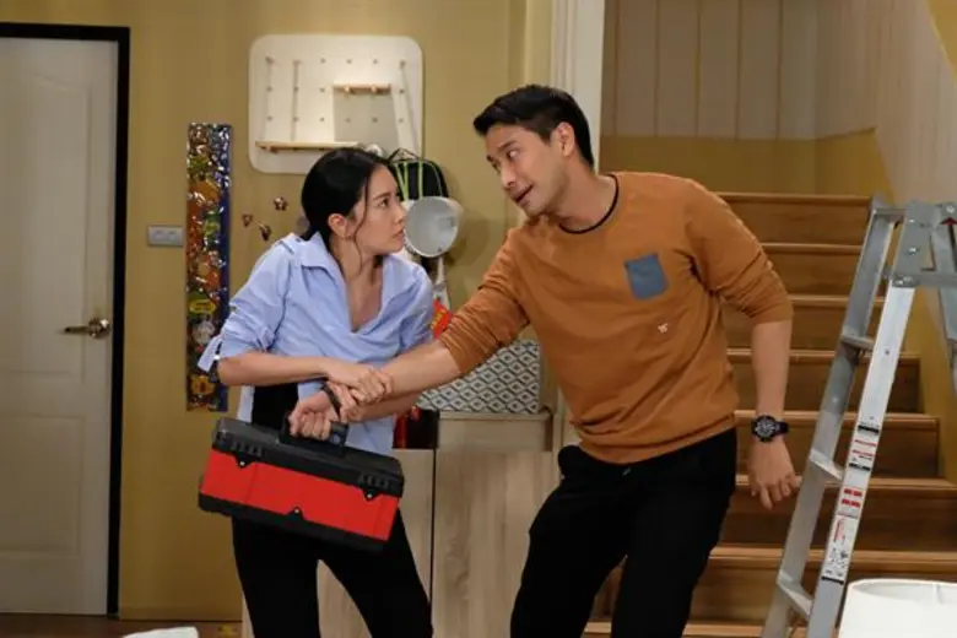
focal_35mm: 75
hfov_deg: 27.0
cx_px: 478
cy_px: 319
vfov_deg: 18.2
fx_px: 1994
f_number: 6.4
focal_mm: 50
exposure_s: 1/180
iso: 12800
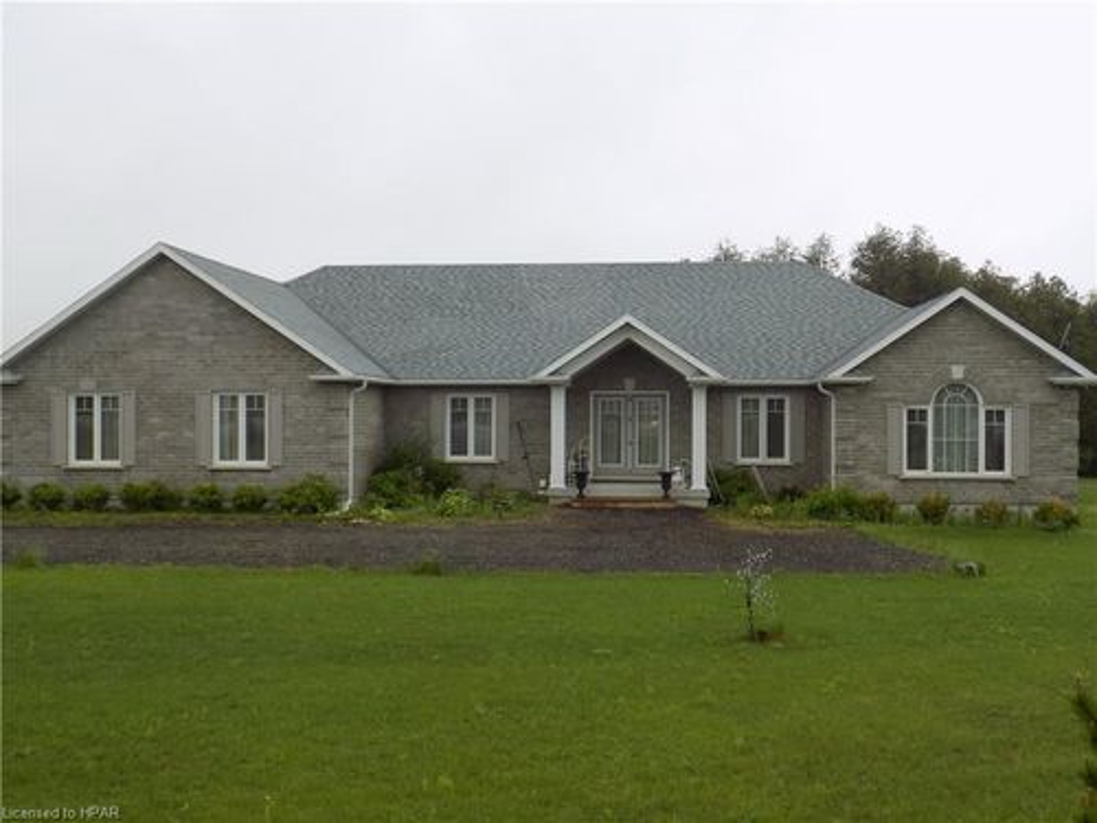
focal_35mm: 34
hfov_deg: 54.0
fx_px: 1077
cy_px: 412
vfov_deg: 41.8
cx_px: 548
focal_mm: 6.1
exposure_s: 1/160
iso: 80
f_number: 3.4
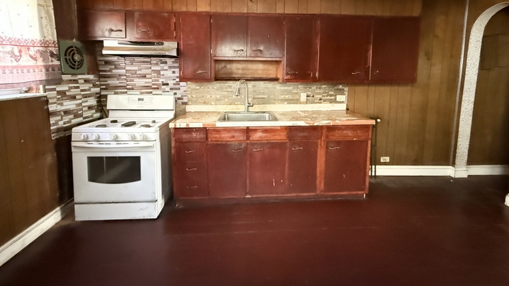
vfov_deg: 65.3
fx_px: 216
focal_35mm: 16
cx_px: 256
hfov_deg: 99.4
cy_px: 95
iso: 1600
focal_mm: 2.22
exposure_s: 1/56
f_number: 2.2
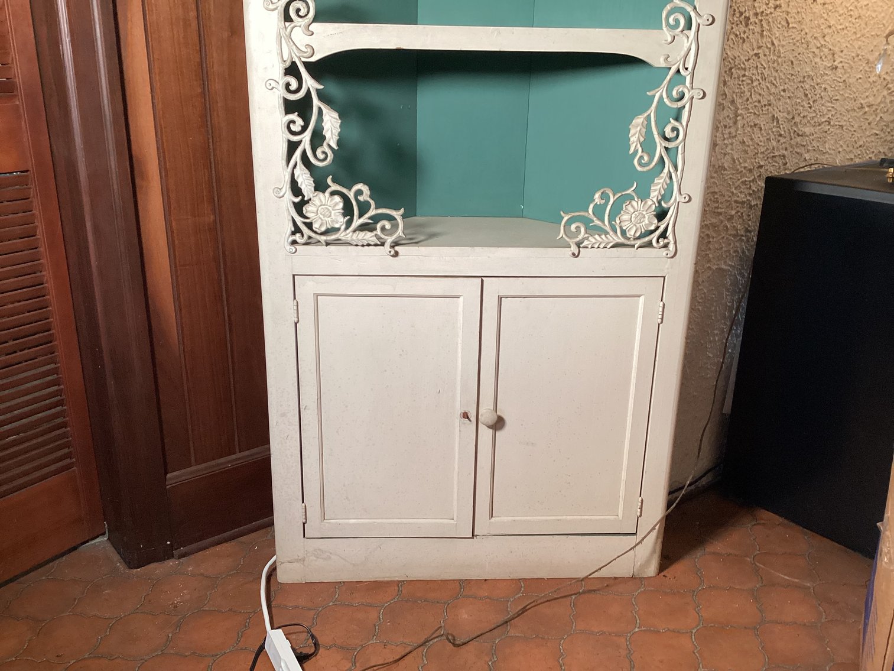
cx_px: 447
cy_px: 336
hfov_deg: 58.3
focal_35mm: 31
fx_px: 801
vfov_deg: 45.4
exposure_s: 1/60
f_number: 2.4
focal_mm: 3.3
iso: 160
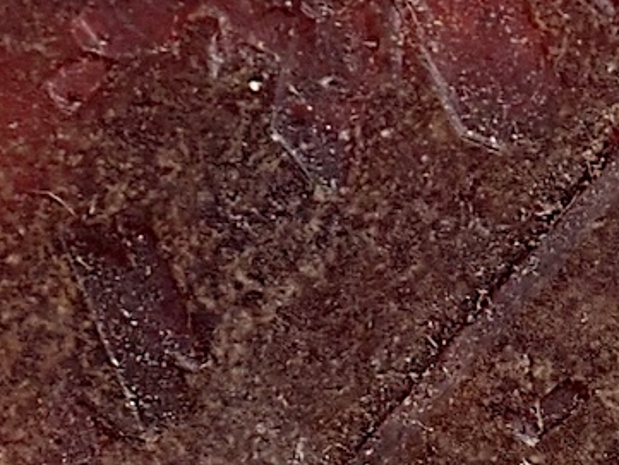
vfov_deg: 4.3
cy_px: 226
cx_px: 312
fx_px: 6189
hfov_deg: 5.7
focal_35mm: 346
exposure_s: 1/80
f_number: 4.9
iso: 800
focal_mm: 18
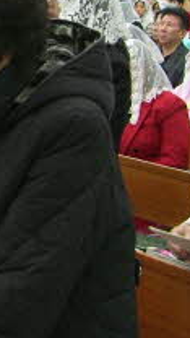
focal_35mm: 94
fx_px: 842
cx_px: -216
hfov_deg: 11.4
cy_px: 55
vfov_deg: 22.3
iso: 100
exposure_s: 1/15
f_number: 2.2
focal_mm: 7.4
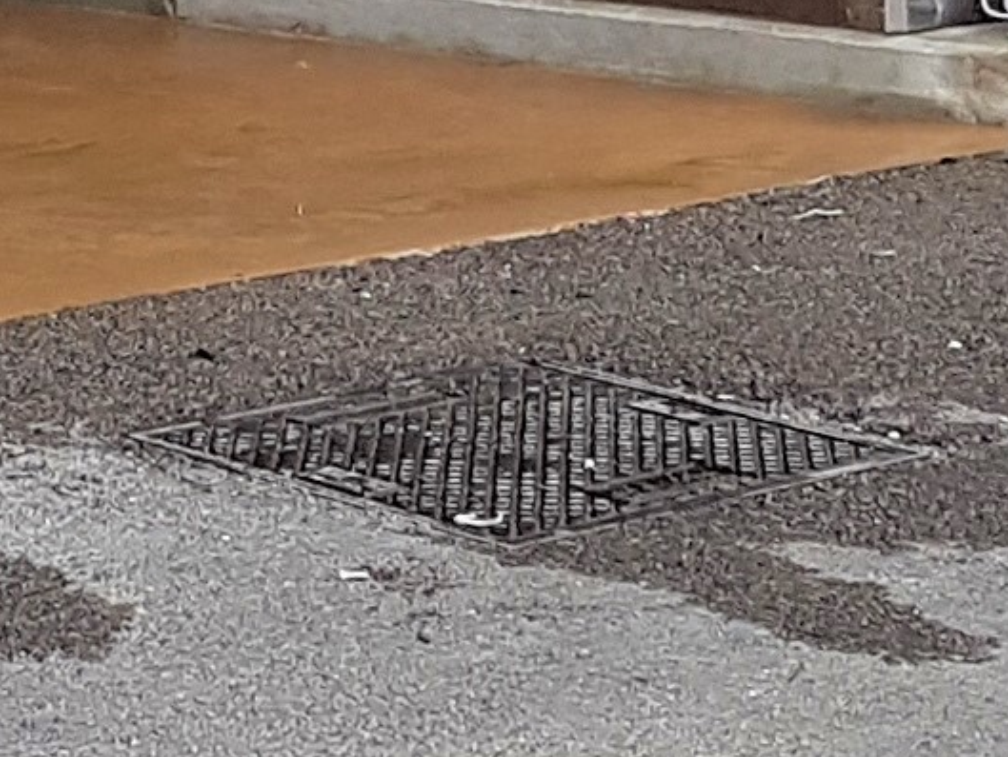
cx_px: 362
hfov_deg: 10.0
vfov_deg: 7.3
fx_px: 5767
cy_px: -667
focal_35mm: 198
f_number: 1.7
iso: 50
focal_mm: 4.2
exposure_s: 1/724
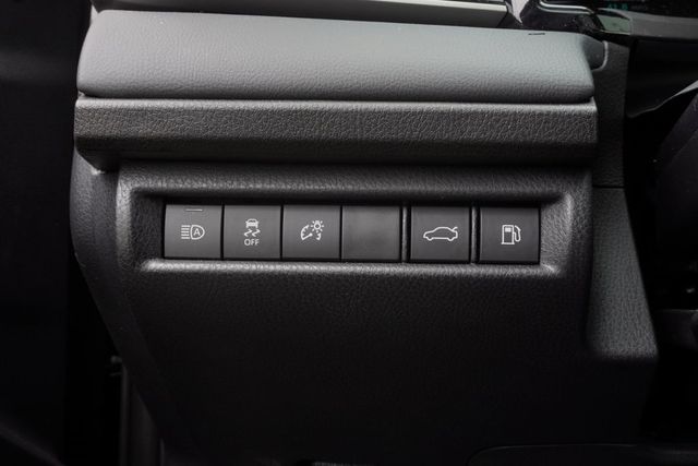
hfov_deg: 49.5
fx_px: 756
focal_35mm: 39
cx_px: 349
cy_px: 233
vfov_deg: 34.2
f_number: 13
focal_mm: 26
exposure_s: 1/15
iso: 160
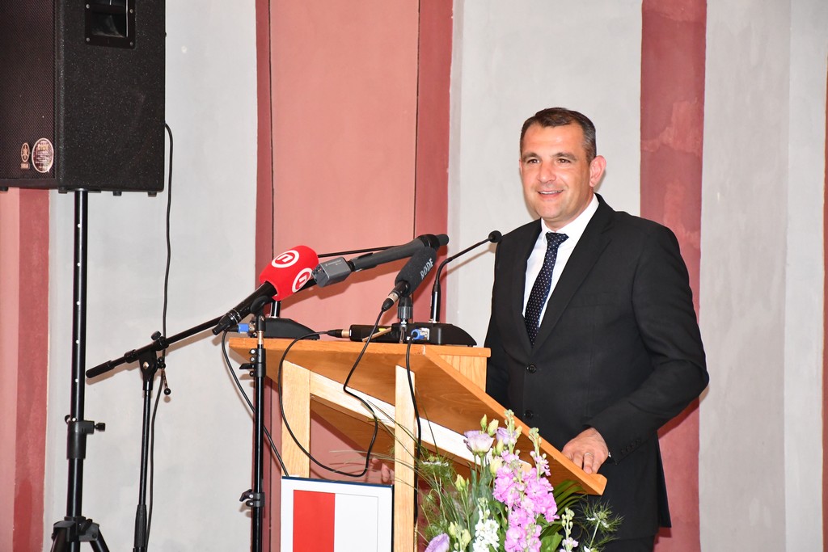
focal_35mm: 142
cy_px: 276
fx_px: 3266
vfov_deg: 9.7
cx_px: 414
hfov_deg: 14.4
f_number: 5.3
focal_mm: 95
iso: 3600
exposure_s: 1/60
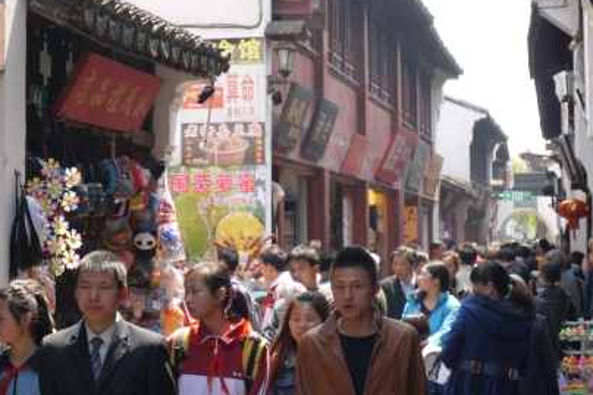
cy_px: 157
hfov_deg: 21.0
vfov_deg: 14.1
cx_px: 301
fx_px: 1597
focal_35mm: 97
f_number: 5.6
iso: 160
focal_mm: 42
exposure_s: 1/160
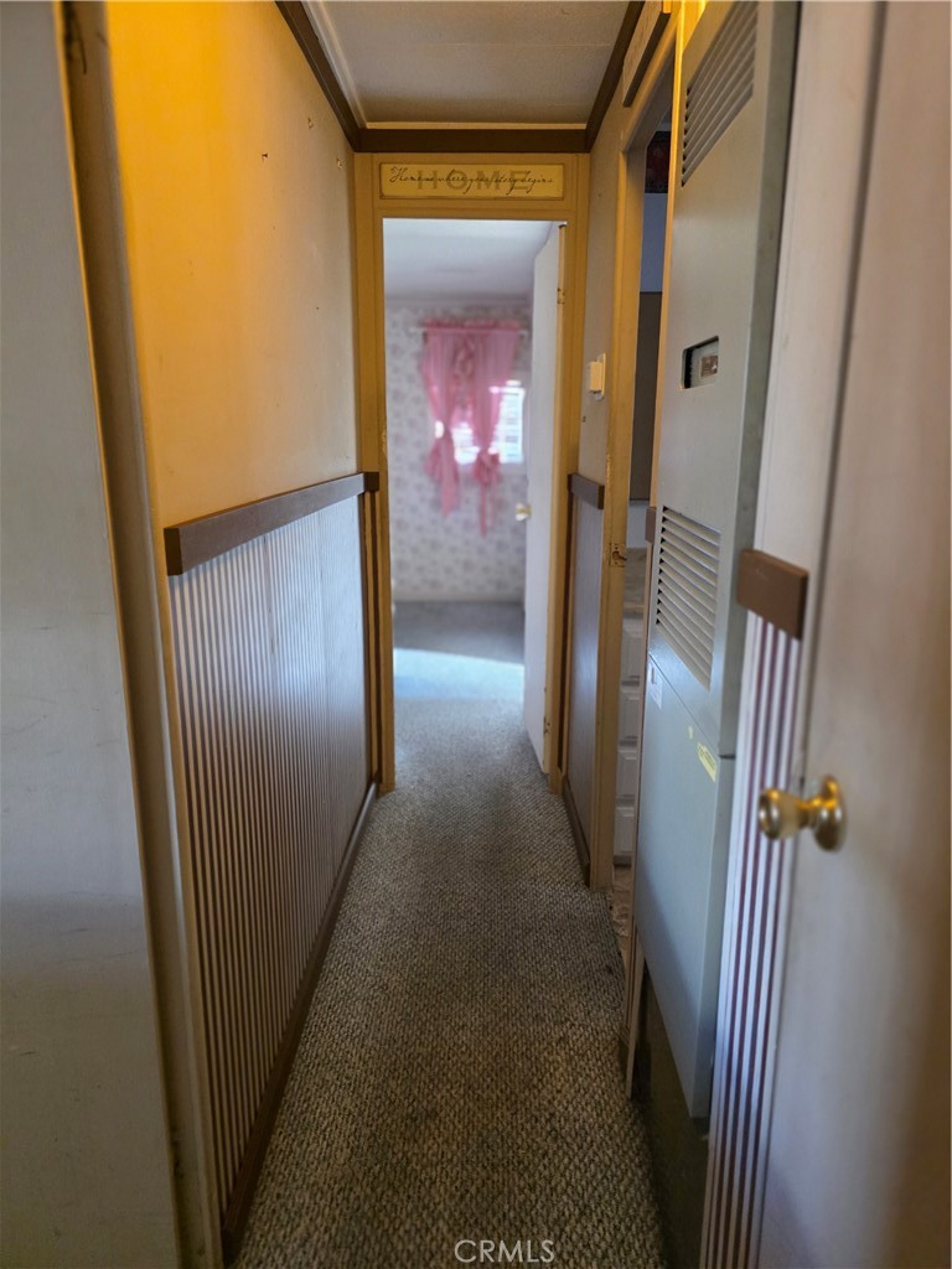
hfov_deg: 58.9
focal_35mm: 23
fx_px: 843
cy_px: 634
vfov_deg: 73.9
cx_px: 476
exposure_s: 1/120
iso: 1250
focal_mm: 6.3
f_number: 1.7
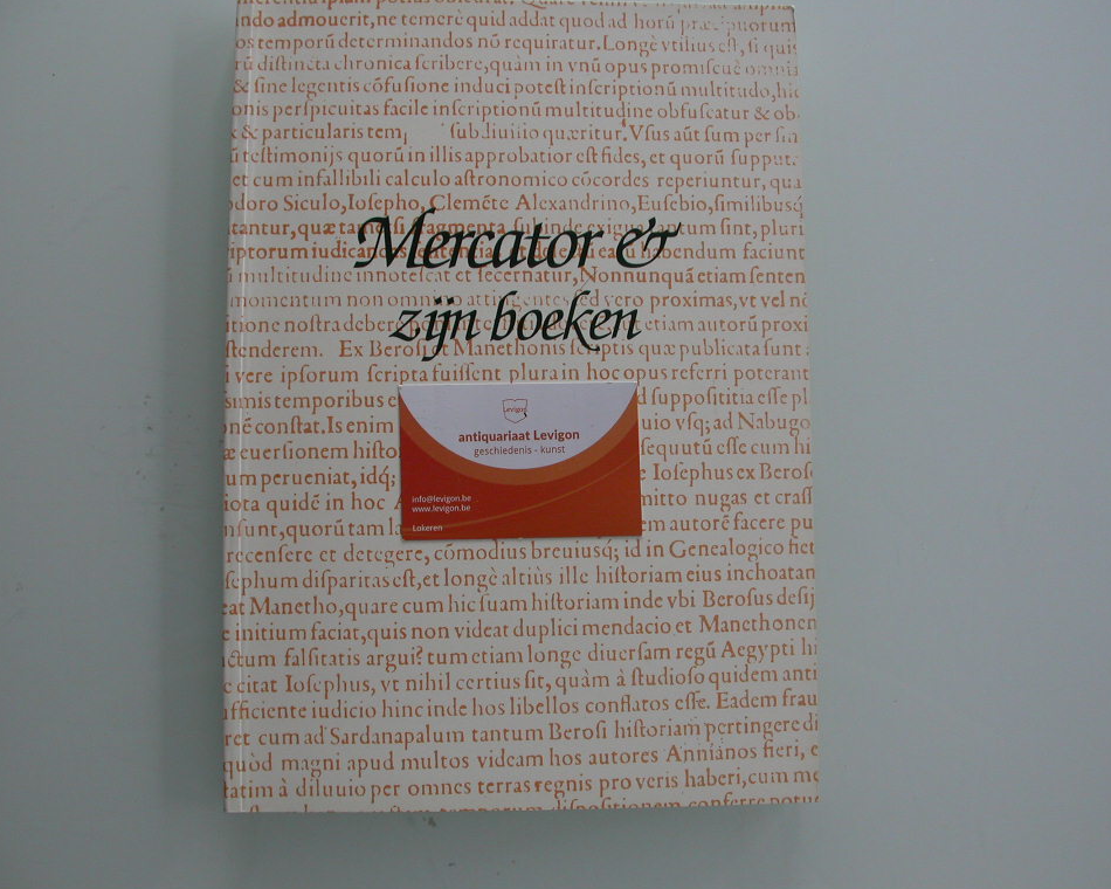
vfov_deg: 37.3
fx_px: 1315
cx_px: 553
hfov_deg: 45.8
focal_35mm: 40
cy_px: 447
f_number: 3.3
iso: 100
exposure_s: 1/80.4
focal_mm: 7.85
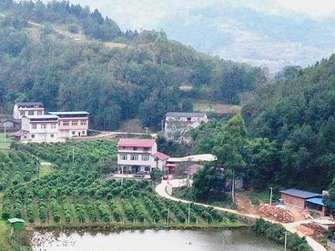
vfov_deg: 9.5
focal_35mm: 150
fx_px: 1452
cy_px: 417
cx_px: -49
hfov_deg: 12.9
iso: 200
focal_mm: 10.26
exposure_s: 1/30
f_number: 11
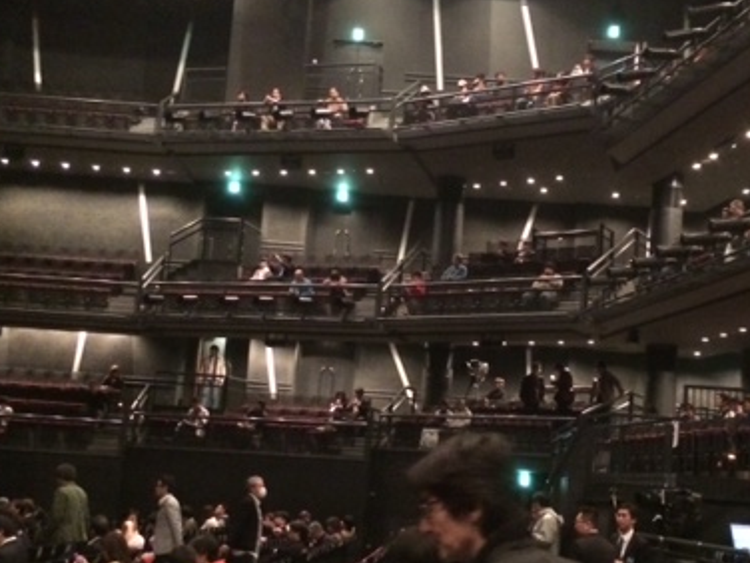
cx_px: 449
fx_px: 1105
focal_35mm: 51
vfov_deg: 28.5
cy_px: 323
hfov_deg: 37.4
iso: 640
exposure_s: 1/15
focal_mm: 4.12
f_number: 2.2
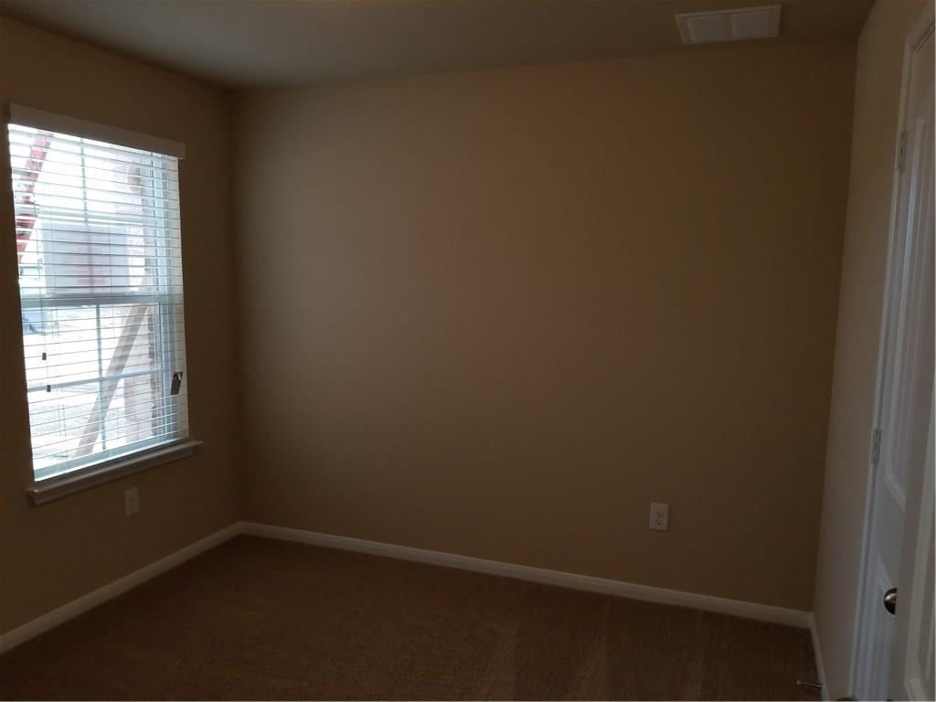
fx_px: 703
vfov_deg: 53.1
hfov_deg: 67.3
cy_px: 351
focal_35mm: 26
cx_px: 468
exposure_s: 1/120
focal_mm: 4.25
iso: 80
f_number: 1.7
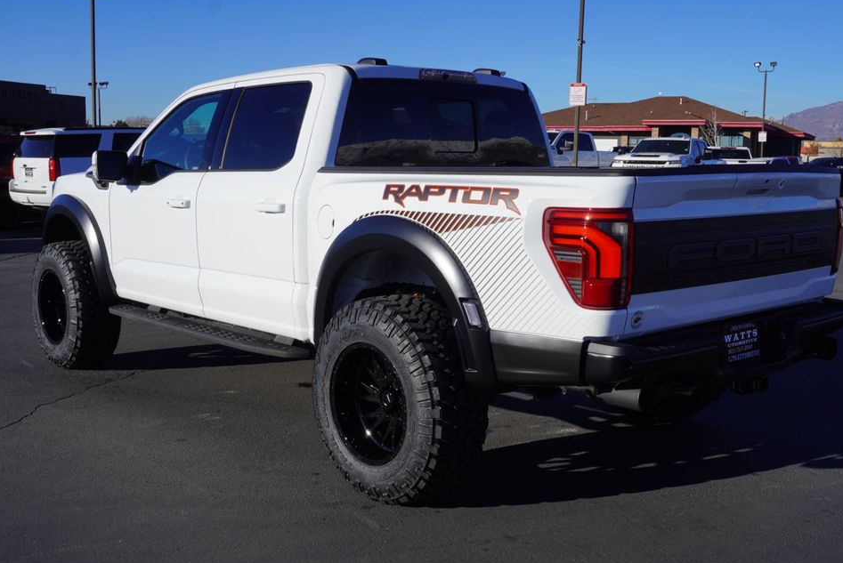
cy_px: 280
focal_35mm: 41
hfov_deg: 47.8
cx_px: 440
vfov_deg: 33.0
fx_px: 950
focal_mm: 25
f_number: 11
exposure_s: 1/200
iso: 100
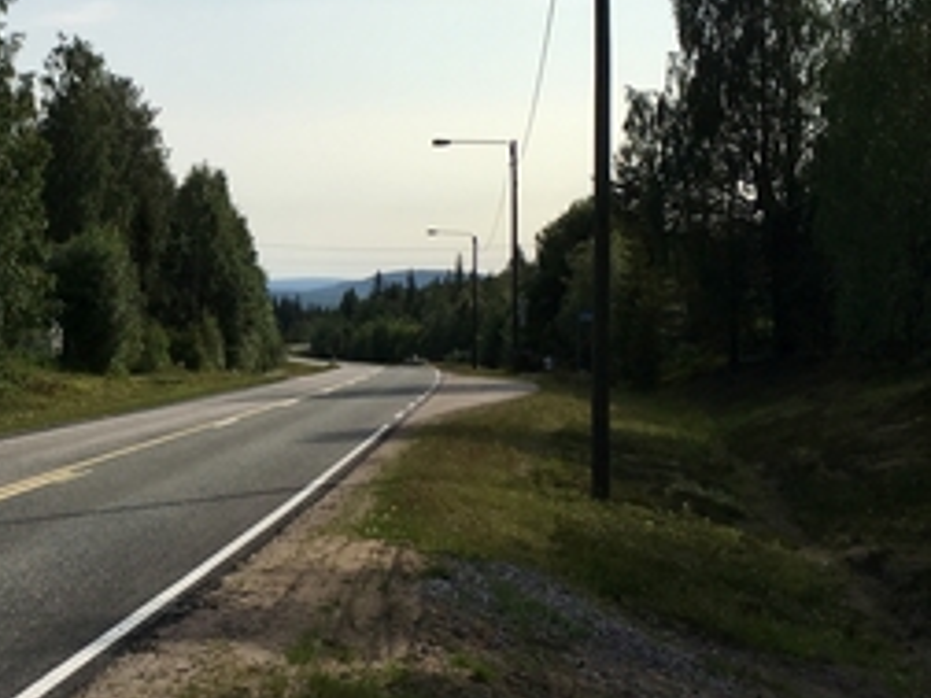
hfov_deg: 27.1
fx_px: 1856
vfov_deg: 21.3
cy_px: 270
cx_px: 74
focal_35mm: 69
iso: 25
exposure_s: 1/3077
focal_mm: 4.15
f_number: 2.2
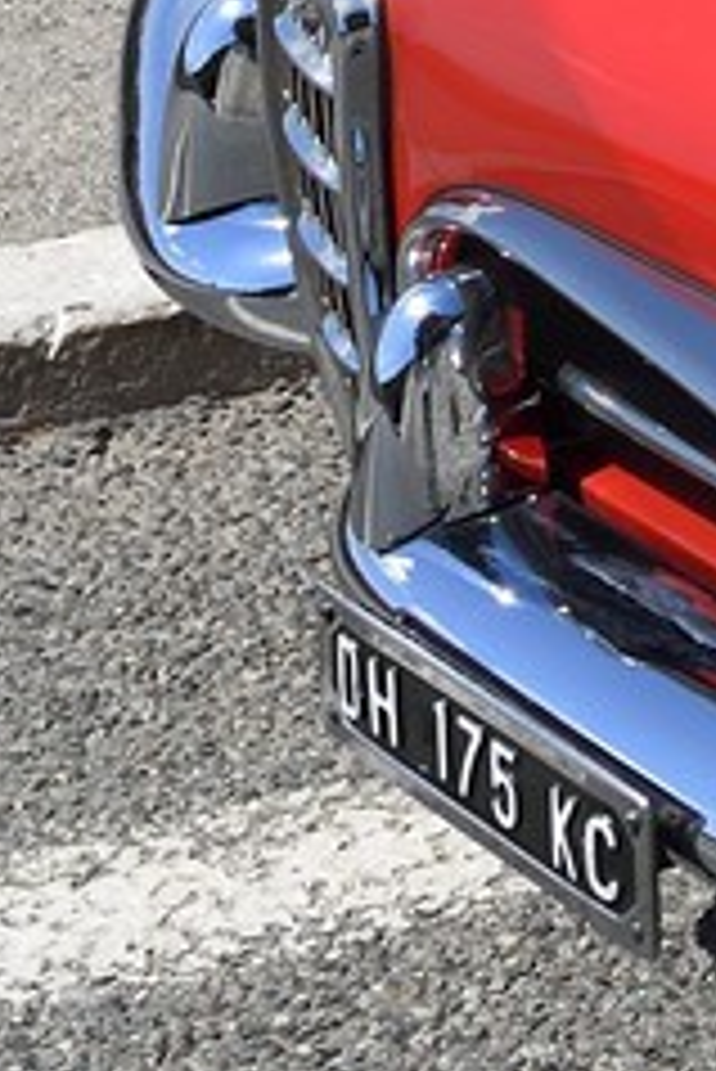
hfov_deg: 7.6
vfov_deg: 11.9
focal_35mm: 161
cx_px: 2017
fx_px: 4796
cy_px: -724
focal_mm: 24
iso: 200
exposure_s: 1/320
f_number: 11
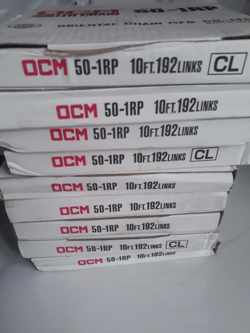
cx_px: 125
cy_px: 166
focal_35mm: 27
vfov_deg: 65.3
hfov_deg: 51.4
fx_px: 260
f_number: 1.9
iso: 125
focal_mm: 3.6
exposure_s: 1/33
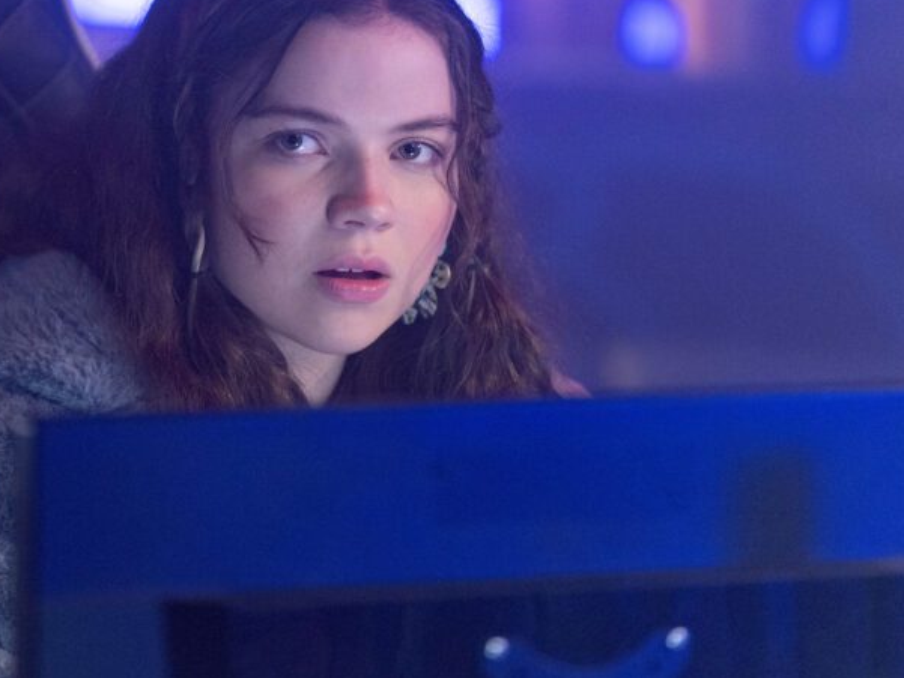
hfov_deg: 6.7
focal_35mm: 295
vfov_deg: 5.0
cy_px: 238
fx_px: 7705
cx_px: 245
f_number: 2.8
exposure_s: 1/160
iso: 3200
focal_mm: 180
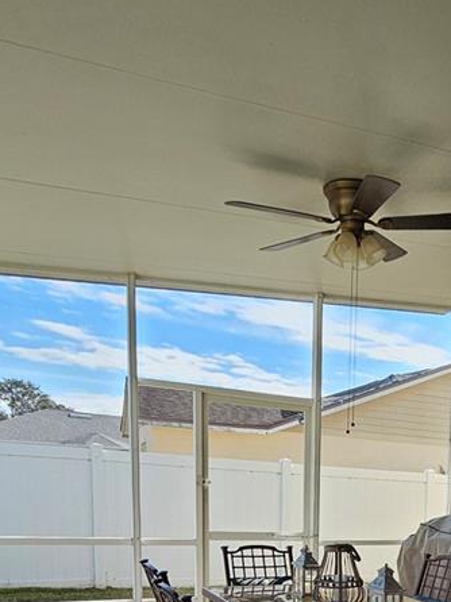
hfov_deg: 36.5
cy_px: 601
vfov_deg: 44.8
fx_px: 609
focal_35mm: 35
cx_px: 454
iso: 50
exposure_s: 1/565
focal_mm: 2.2
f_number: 2.2
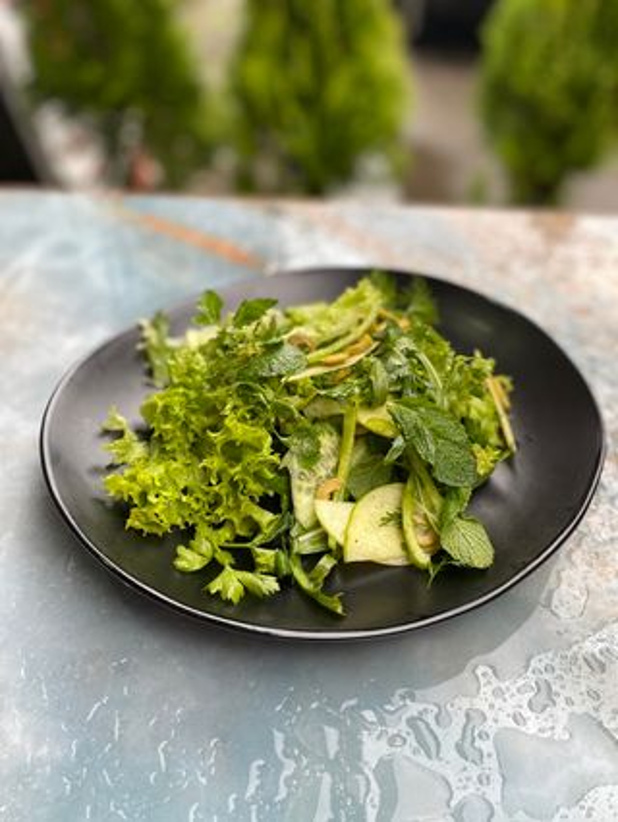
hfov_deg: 53.1
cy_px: 411
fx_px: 618
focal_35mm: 26
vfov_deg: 67.3
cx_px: 309
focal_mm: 4.25
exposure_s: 1/110
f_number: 1.8
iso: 32
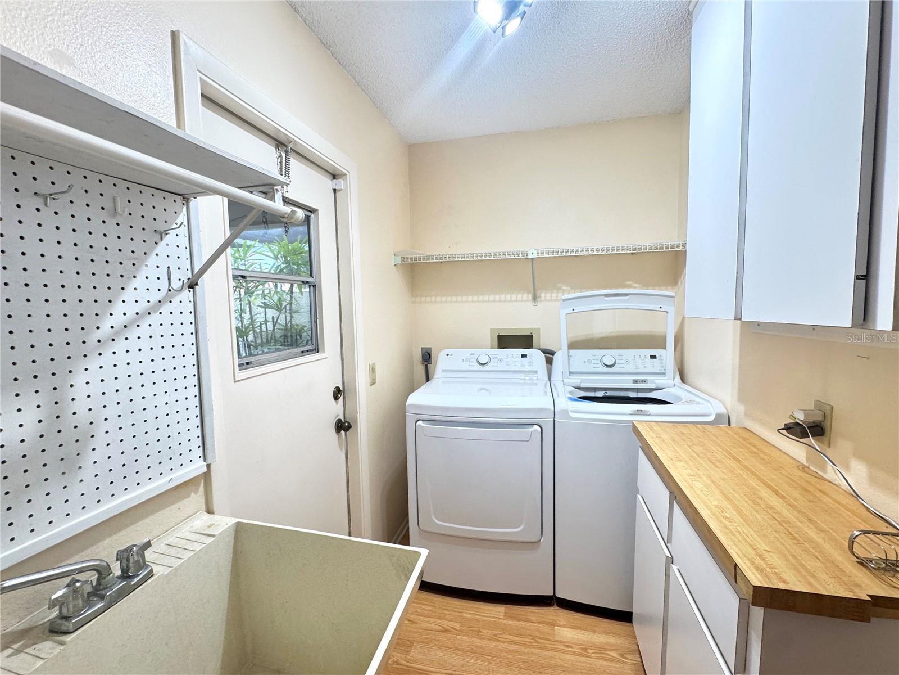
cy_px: 338
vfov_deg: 85.7
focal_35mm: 14
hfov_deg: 102.1
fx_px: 364
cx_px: 450
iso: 200
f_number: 2.2
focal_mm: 2.22
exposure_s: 1/120
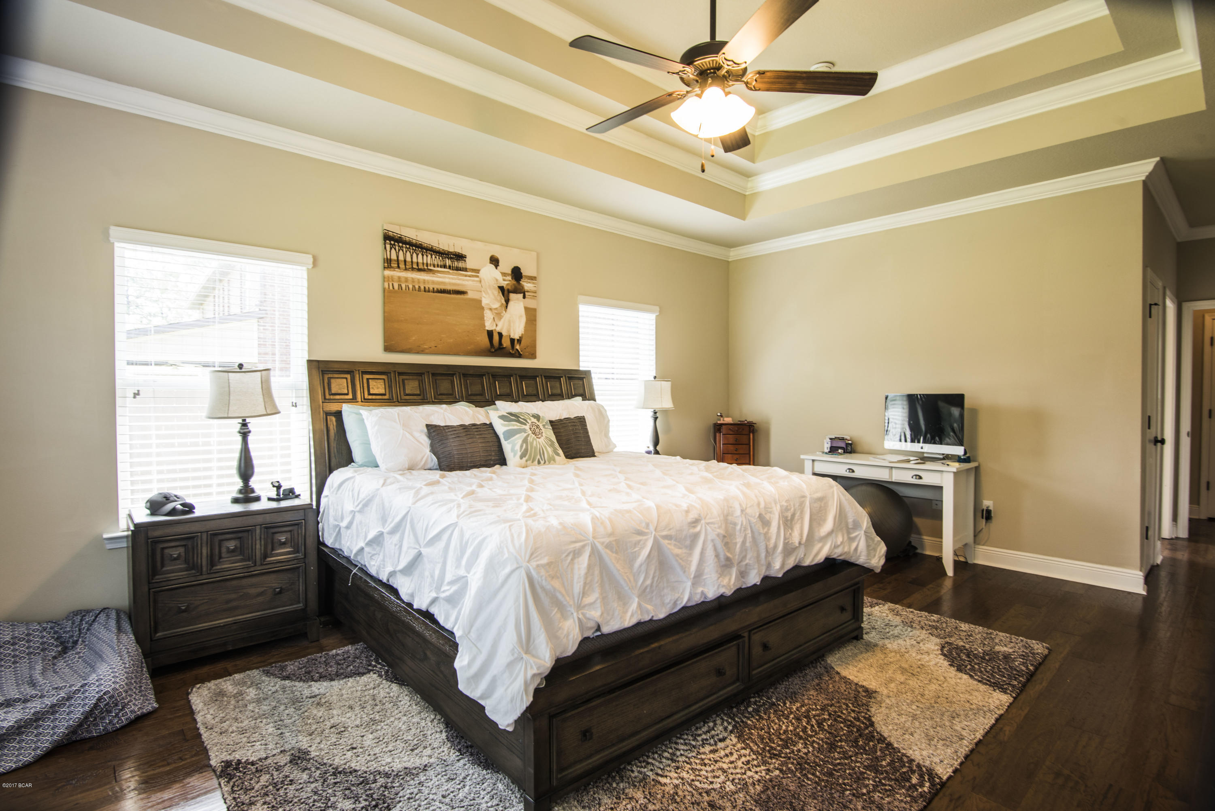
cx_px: 608
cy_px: 406
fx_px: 574
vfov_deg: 70.5
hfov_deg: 93.3
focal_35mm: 17
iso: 100
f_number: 10
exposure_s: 1/5
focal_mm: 17
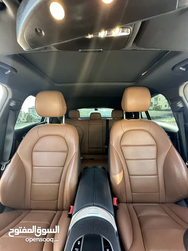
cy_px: 126
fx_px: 101
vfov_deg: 102.1
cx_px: 94
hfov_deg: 85.7
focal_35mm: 14
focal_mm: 2.22
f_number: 2.2
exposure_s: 1/99
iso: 250
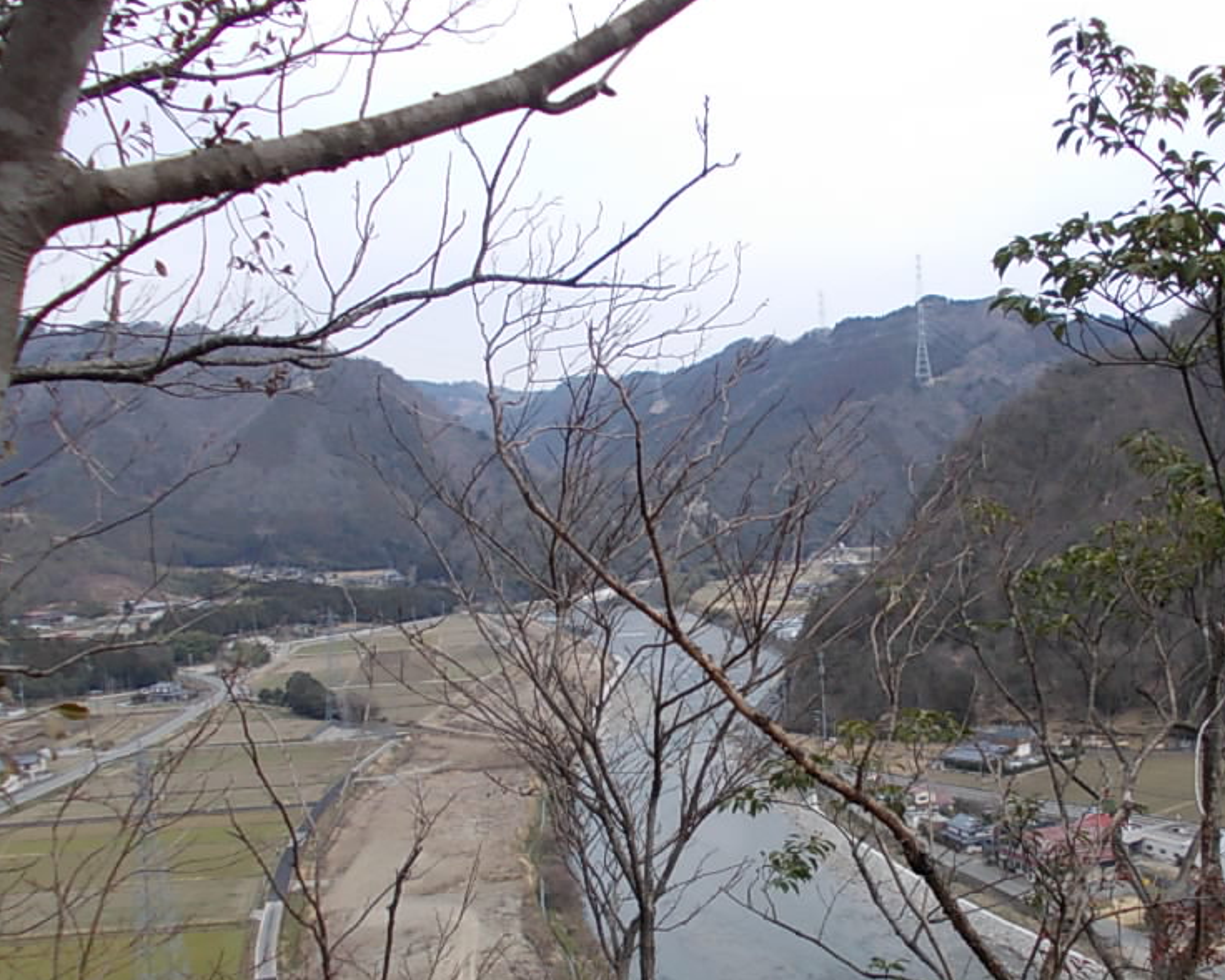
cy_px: 627
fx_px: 1378
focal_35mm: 38
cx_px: 742
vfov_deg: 38.8
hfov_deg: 47.6
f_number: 5.4
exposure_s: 1/200
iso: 80
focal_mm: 4
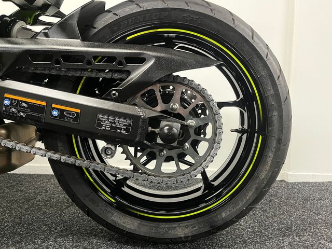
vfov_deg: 53.1
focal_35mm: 26
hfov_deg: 67.3
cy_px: 124
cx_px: 166
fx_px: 249
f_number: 1.6
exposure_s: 1/50
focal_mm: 5.1
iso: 500
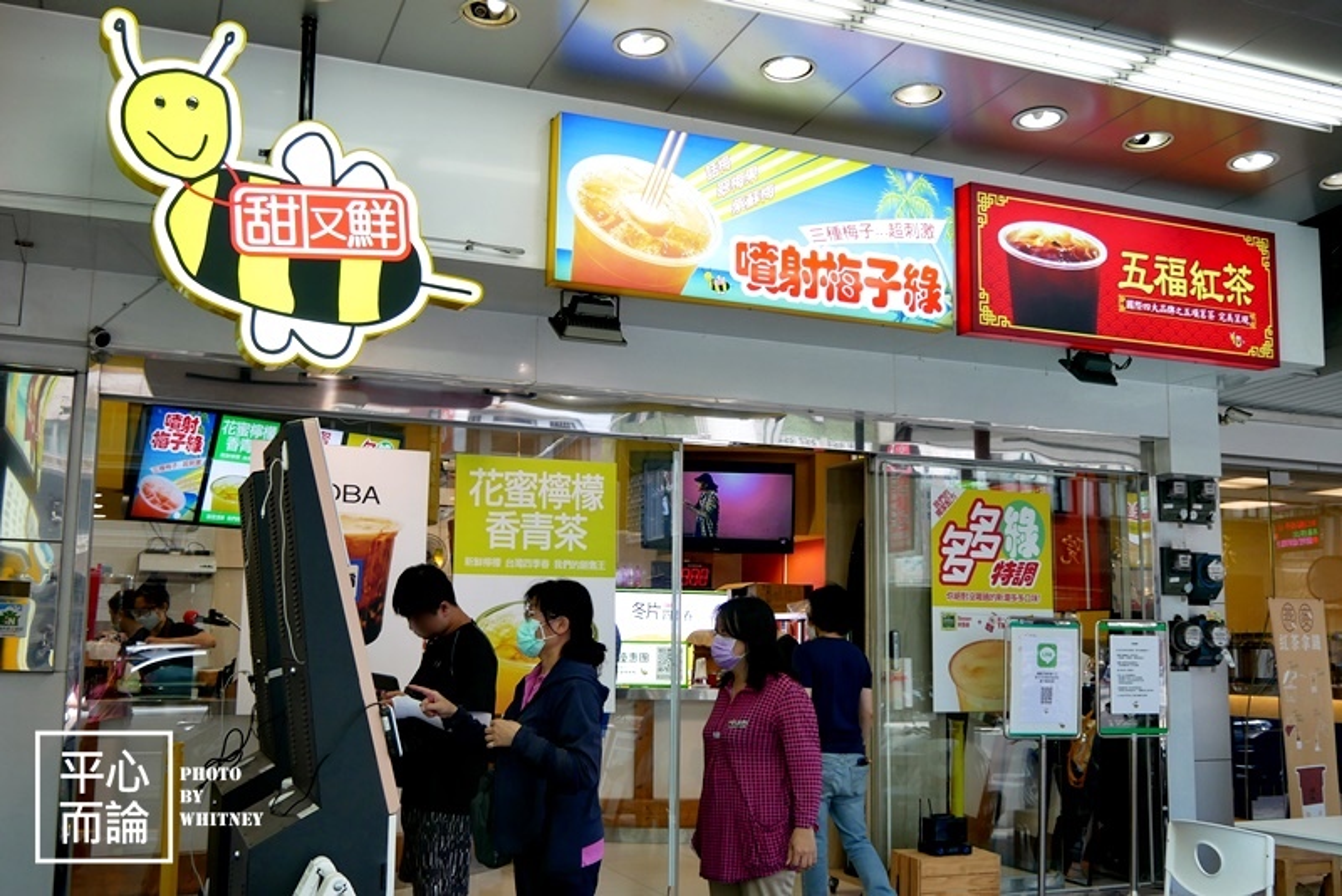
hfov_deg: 63.6
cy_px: 448
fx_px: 1081
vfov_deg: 45.0
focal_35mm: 29
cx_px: 671
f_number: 4
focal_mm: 14
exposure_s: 1/160
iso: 200
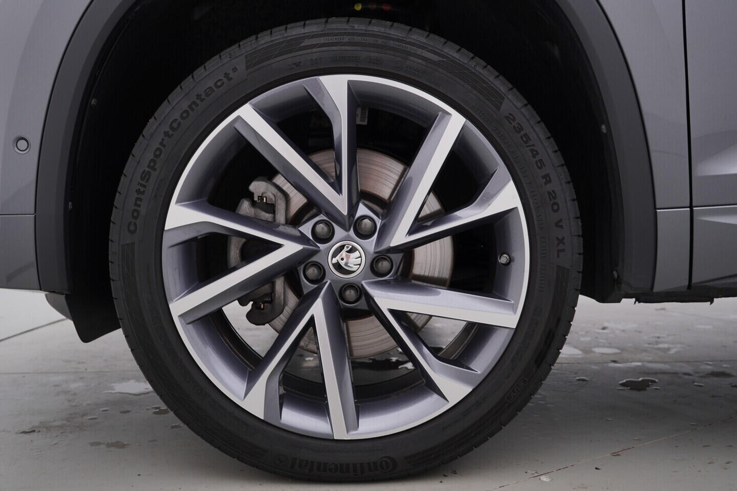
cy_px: 246
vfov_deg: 36.9
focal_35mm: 36
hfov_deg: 53.1
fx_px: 737
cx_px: 368
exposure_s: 1/80
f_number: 4
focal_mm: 24
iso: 125
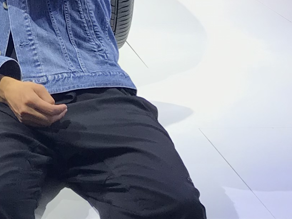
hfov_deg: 13.5
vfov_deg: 10.0
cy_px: -204
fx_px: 1164
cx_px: -136
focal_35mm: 138
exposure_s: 1/80
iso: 25
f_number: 1.8
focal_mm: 3.99
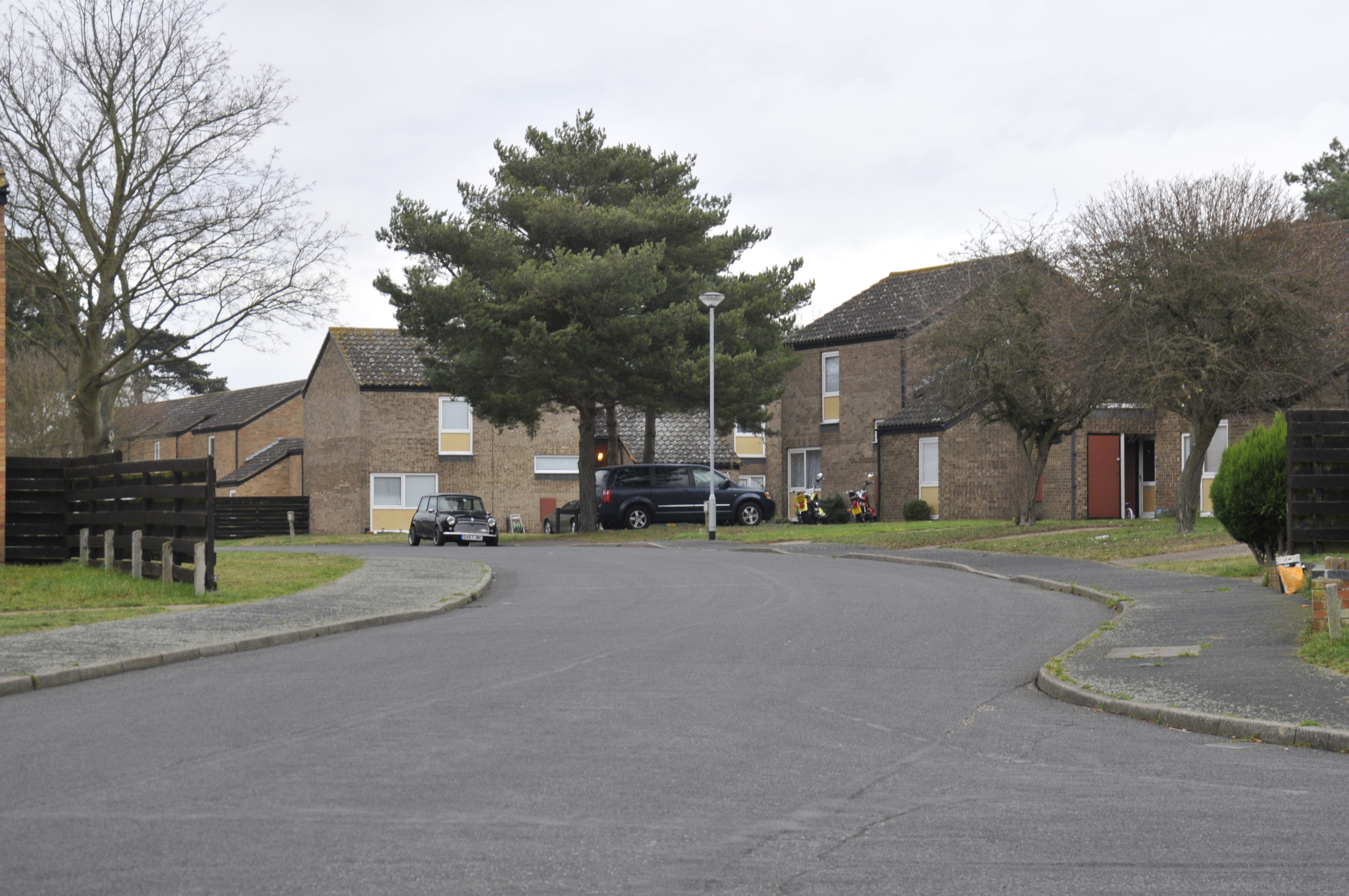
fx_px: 3481
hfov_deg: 21.9
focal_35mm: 93
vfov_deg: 14.7
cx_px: 674
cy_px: 448
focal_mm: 62
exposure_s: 1/80
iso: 320
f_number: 7.1
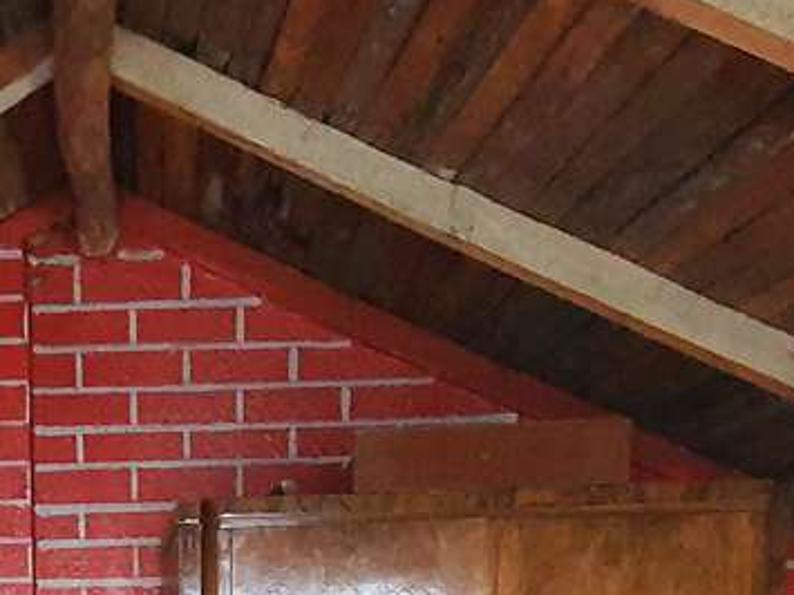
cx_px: -4
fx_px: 1261
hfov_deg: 32.1
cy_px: 1001
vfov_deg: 20.6
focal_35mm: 55
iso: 400
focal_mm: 1.8
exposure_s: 1/33
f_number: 2.2
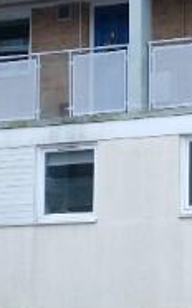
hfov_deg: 6.9
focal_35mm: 185
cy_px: 170
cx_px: 349
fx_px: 1551
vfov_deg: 11.3
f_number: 4
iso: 200
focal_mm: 21.9
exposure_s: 1/125
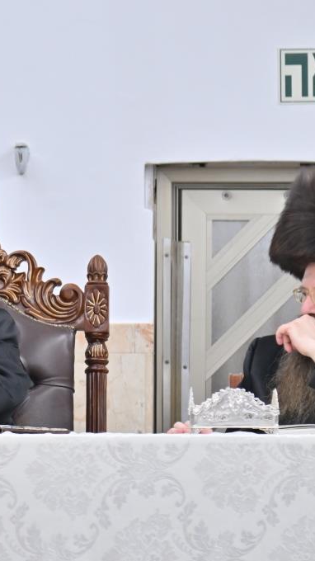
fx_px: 4221
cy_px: 280
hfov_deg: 4.3
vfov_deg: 7.6
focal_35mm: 284
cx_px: -89
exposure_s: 1/250
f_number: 4
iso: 500
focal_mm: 120
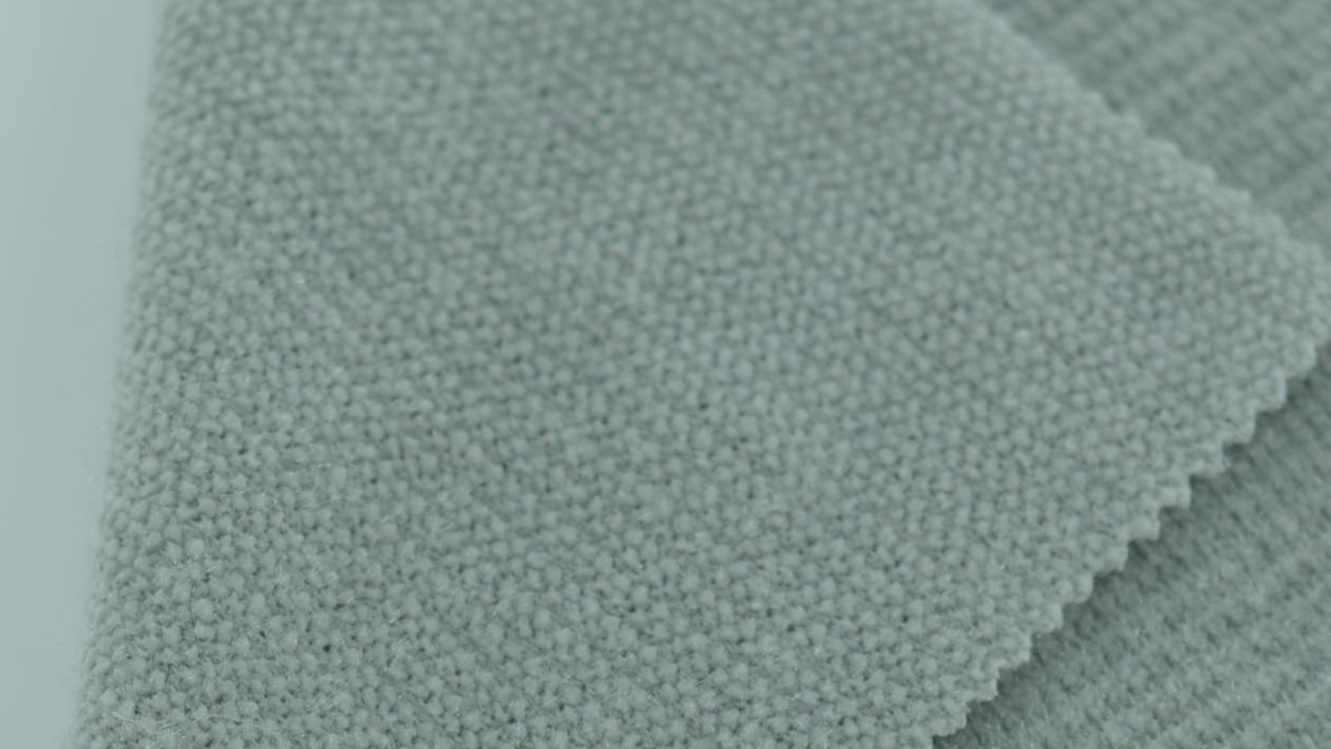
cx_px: 517
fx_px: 4447
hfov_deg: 17.0
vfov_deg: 9.5
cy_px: 976
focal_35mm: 126
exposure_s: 1/250
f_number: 3.5
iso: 100
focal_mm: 50
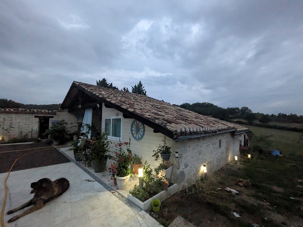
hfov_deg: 102.1
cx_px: 152
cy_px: 114
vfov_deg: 85.7
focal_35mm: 14
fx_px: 123
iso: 1632
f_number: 2.2
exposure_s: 1/25
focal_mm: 1.83
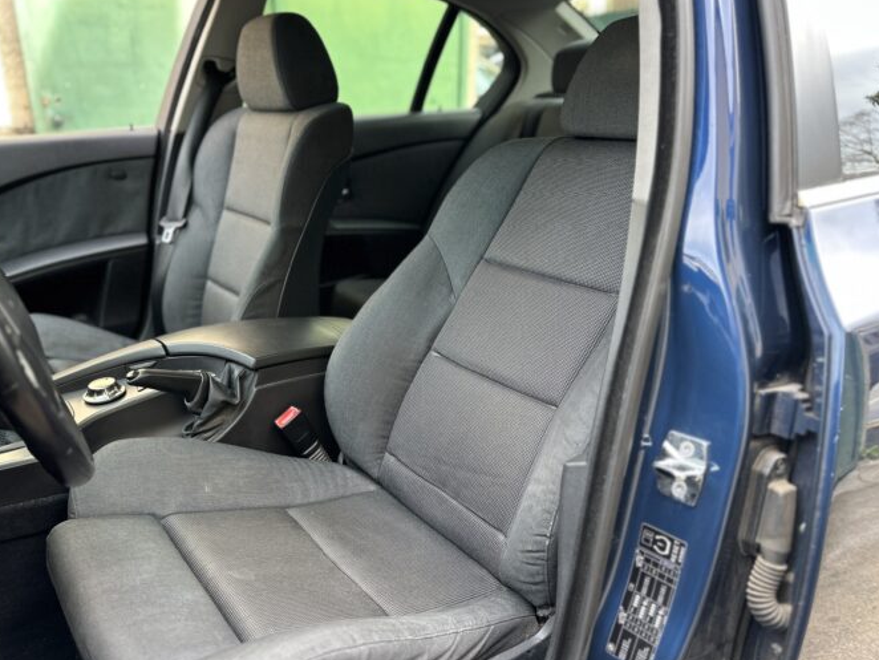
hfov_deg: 61.3
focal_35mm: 29
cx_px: 373
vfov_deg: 48.2
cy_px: 343
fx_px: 737
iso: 100
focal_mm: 6.86
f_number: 1.78
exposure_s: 1/121
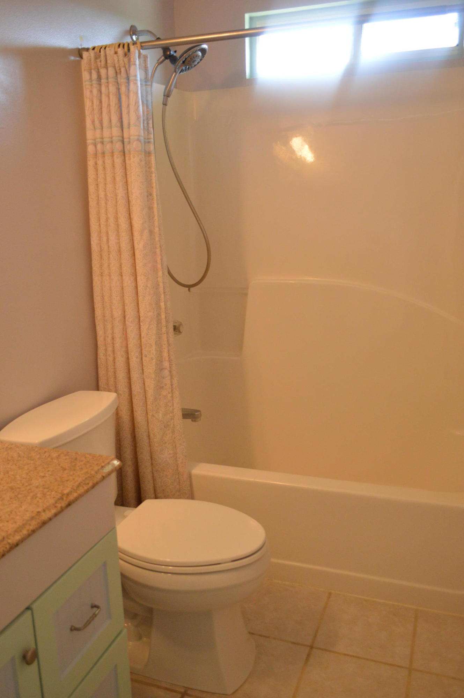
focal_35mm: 30
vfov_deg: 62.0
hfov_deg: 43.5
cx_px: 232
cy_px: 349
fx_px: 581
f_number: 3.8
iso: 1250
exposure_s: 1/60
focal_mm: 20
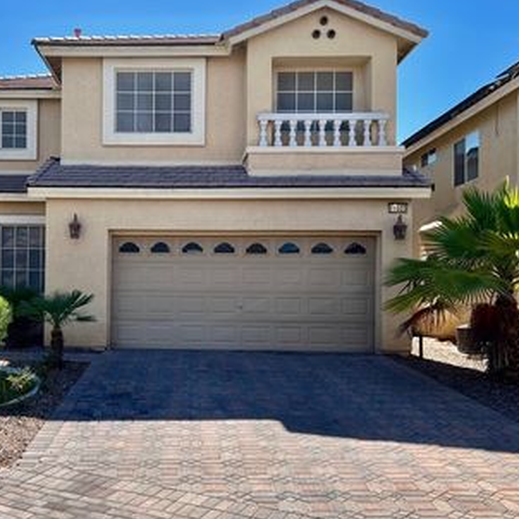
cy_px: 278
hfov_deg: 43.1
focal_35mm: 38
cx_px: 163
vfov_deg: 43.8
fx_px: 645
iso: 50
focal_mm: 5.7
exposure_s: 1/2994
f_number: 1.5
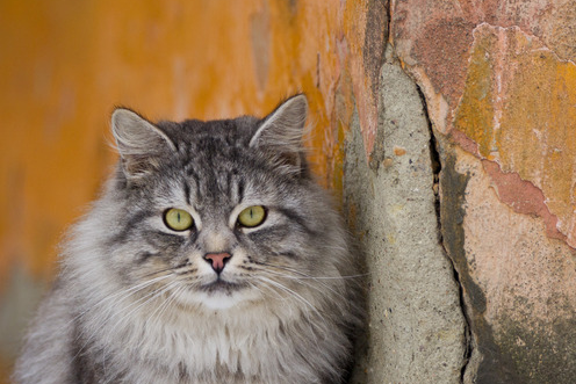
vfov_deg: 4.2
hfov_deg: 6.2
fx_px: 5281
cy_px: 266
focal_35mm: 330
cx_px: 202
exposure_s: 1/250
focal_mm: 210
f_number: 5
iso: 640
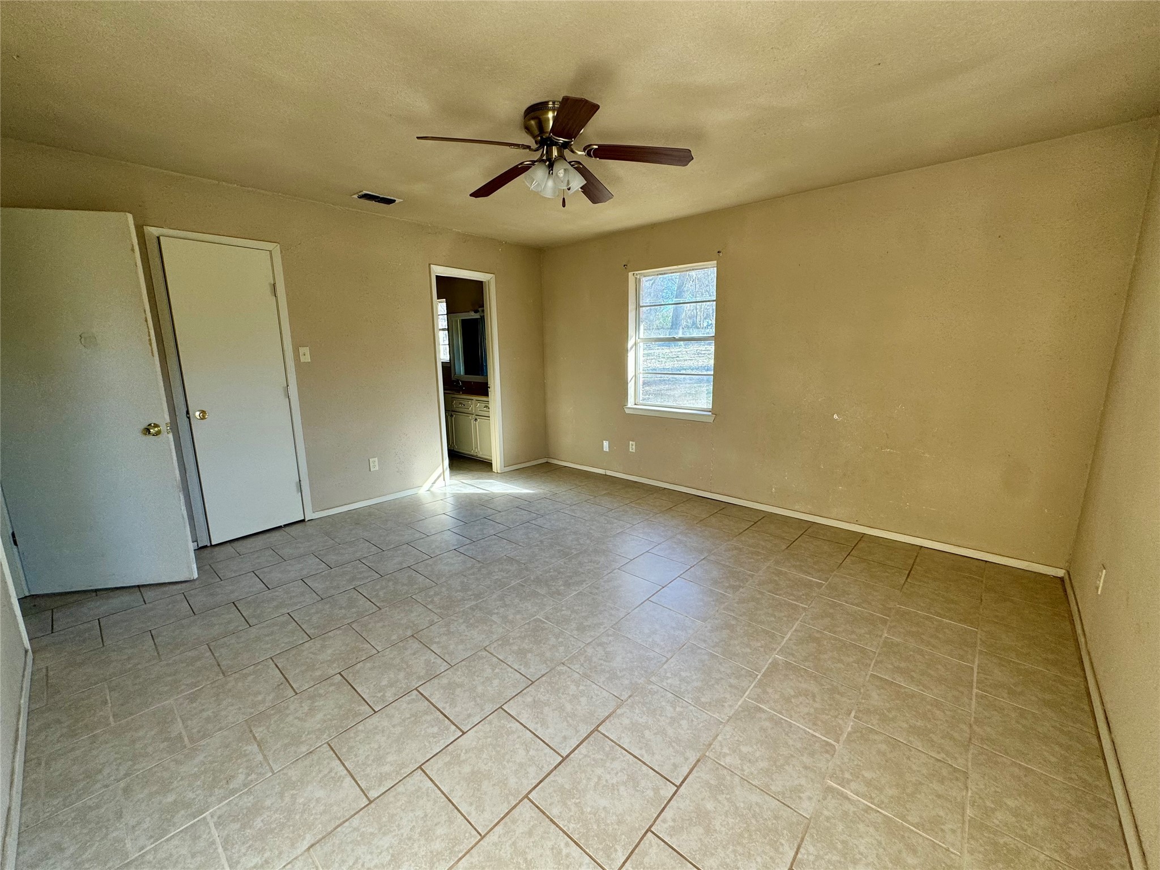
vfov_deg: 85.7
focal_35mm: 14
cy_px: 435
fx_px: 469
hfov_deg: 102.1
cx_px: 580
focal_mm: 2.22
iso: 100
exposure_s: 1/99
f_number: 2.2
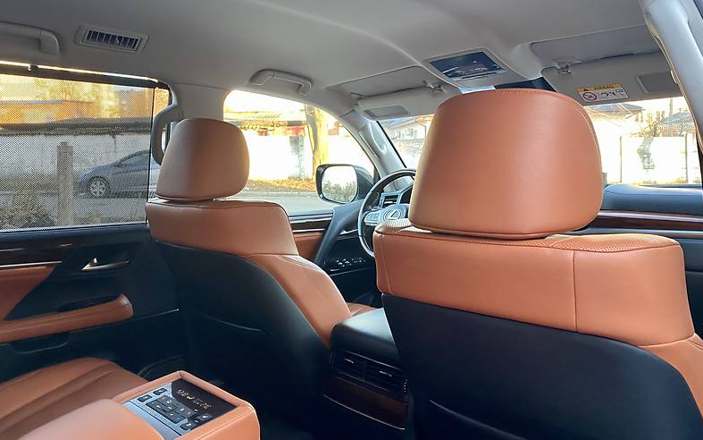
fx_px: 536
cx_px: 351
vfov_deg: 44.4
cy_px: 182
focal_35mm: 28
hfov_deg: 66.5
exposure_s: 1/54
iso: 200
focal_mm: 4.2
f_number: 1.8
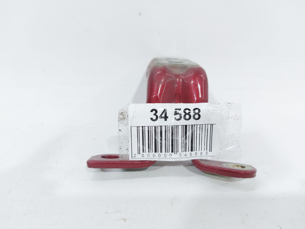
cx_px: 152
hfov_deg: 71.6
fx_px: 211
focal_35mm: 24
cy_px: 114
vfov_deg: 56.8
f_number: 1.8
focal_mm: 5.23
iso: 64
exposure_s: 1/50
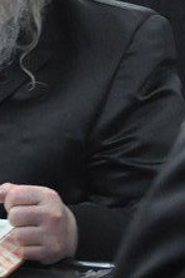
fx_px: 2829
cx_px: -79
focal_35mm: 367
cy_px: 121
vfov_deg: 5.6
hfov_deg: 3.7
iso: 1600
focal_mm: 68
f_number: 5.6
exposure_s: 1/50
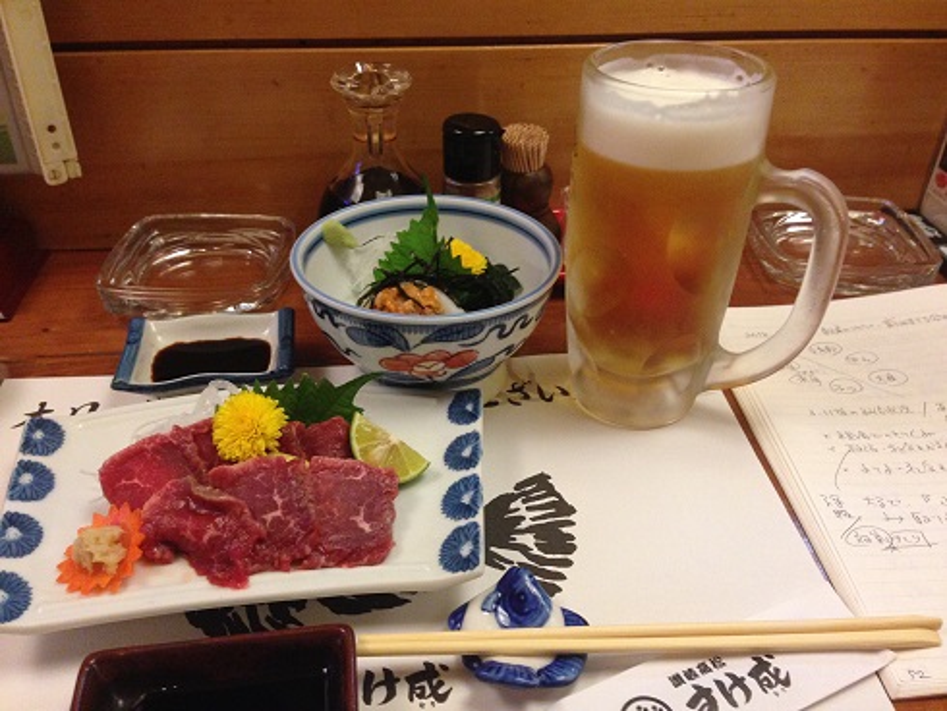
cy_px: 356
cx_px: 474
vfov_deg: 43.0
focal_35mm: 33
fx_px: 903
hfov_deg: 55.3
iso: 320
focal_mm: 4.12
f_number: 2.4
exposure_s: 1/20
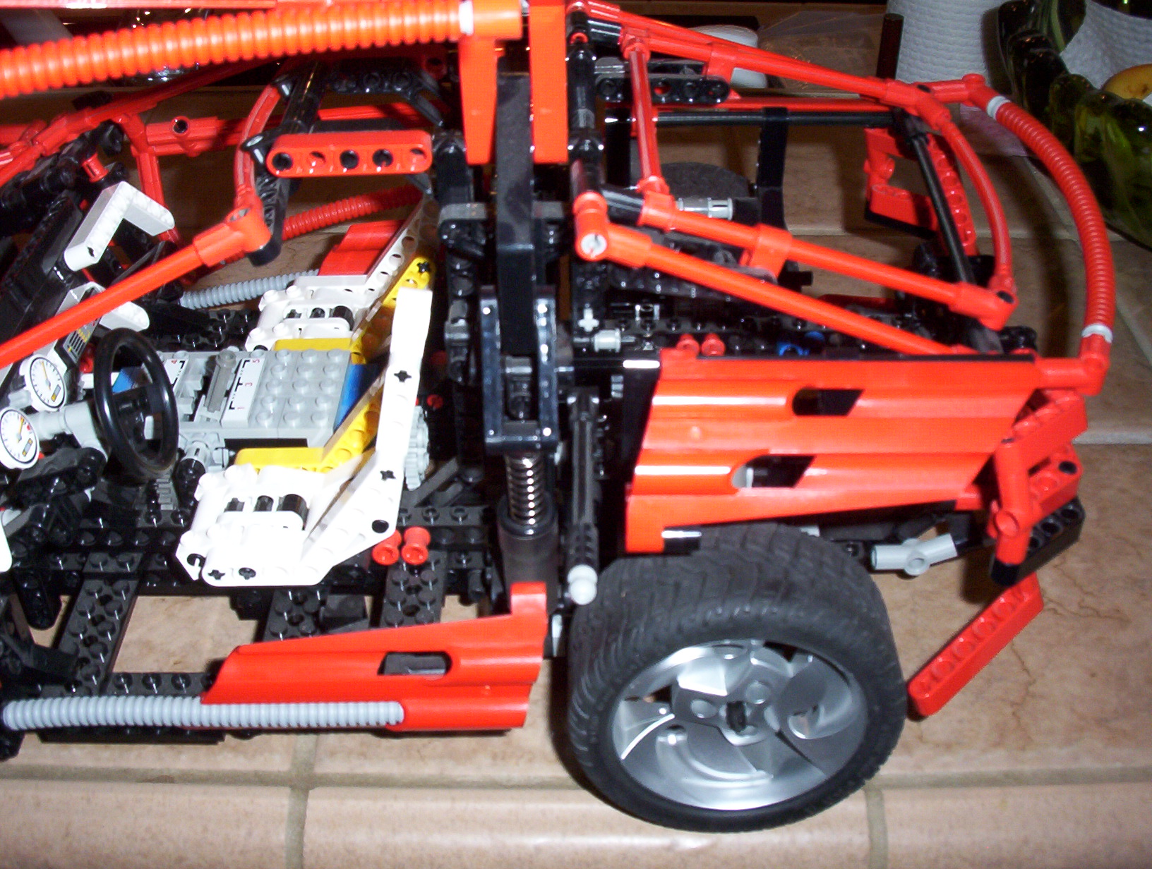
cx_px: 576
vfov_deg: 37.0
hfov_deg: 47.8
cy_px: 434
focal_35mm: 39
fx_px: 1301
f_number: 4.5
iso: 140
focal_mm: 6
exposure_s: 1/30
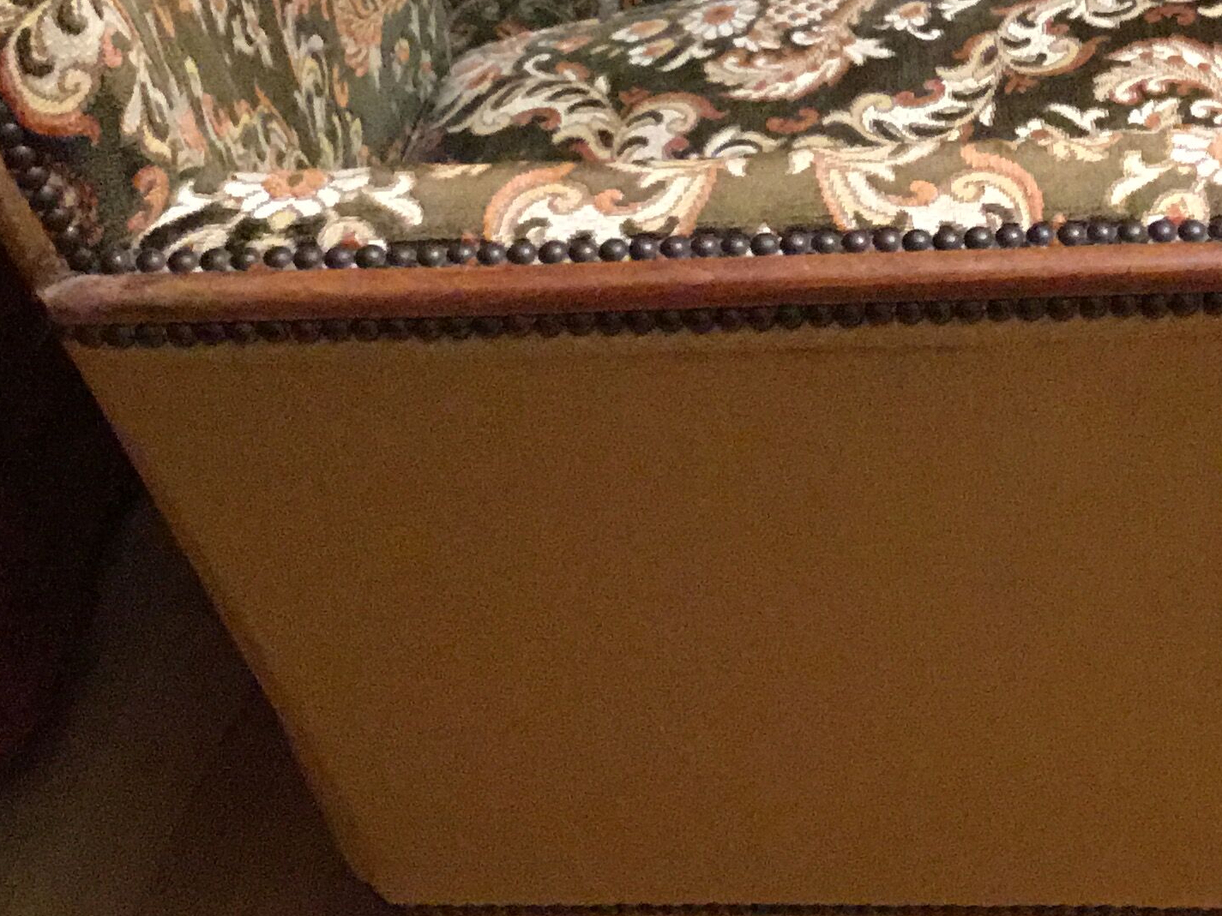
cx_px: 985
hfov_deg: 26.9
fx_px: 2507
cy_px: 226
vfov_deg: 20.6
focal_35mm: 71
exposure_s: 1/17
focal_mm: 3.3
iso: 400
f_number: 2.4
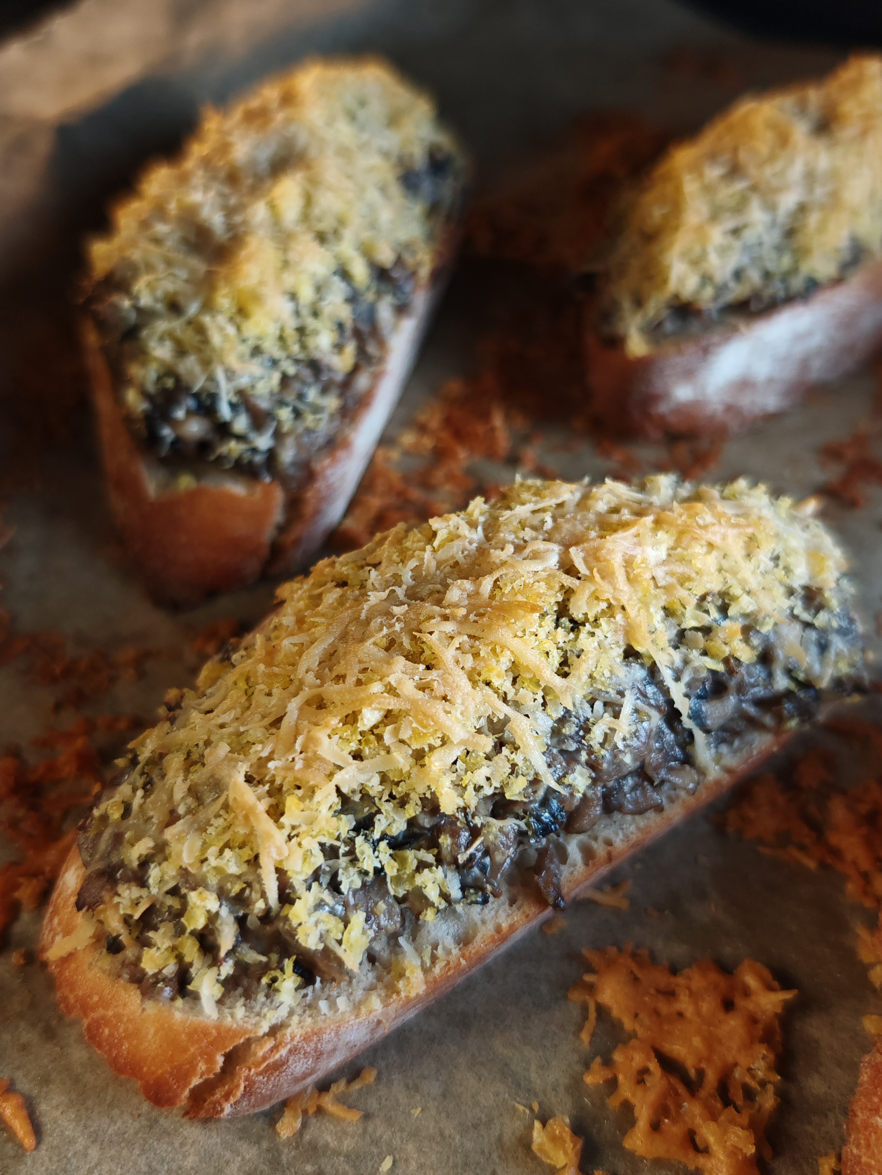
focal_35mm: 33
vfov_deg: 55.4
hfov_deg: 42.9
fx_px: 1121
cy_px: 588
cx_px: 441
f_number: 1.4
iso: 125
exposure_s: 1/250
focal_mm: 6.83
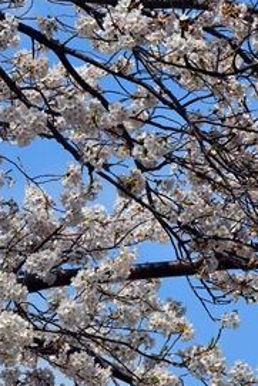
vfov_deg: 4.8
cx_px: 346
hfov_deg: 3.2
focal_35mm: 428
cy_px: 255
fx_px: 4595
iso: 400
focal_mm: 145
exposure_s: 1/640
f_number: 13
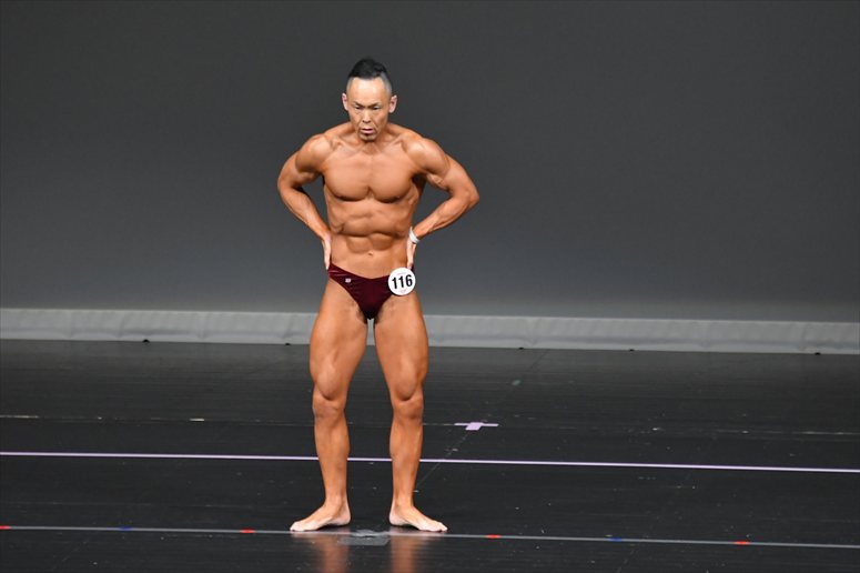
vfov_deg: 4.0
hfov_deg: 6.0
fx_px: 8238
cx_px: 430
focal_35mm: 345
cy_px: 286
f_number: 5.6
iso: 4000
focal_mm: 230
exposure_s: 1/400
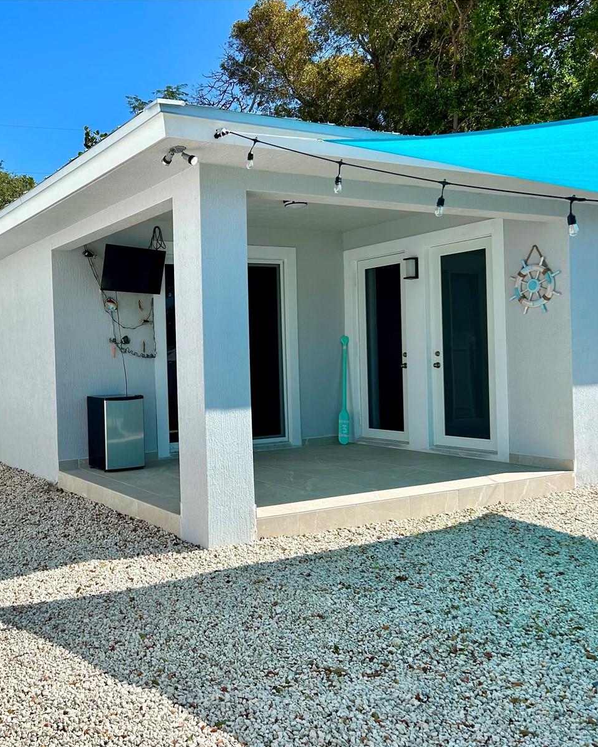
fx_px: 752
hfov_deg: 41.8
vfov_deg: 52.8
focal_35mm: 34
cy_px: 374
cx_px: 138
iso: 50
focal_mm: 5.7
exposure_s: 1/4444
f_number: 1.5
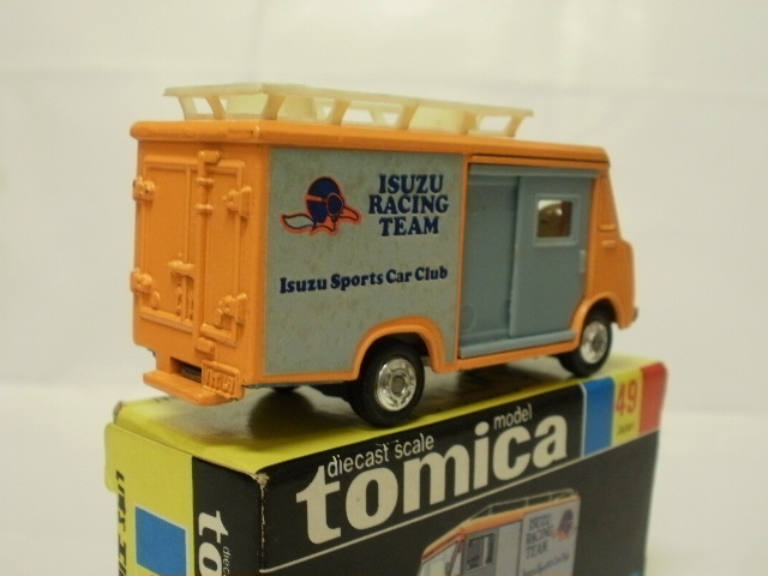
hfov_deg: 42.9
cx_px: 384
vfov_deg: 32.9
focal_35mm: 44
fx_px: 976
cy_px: 288
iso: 125
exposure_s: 1/8
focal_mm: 7.7
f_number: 4
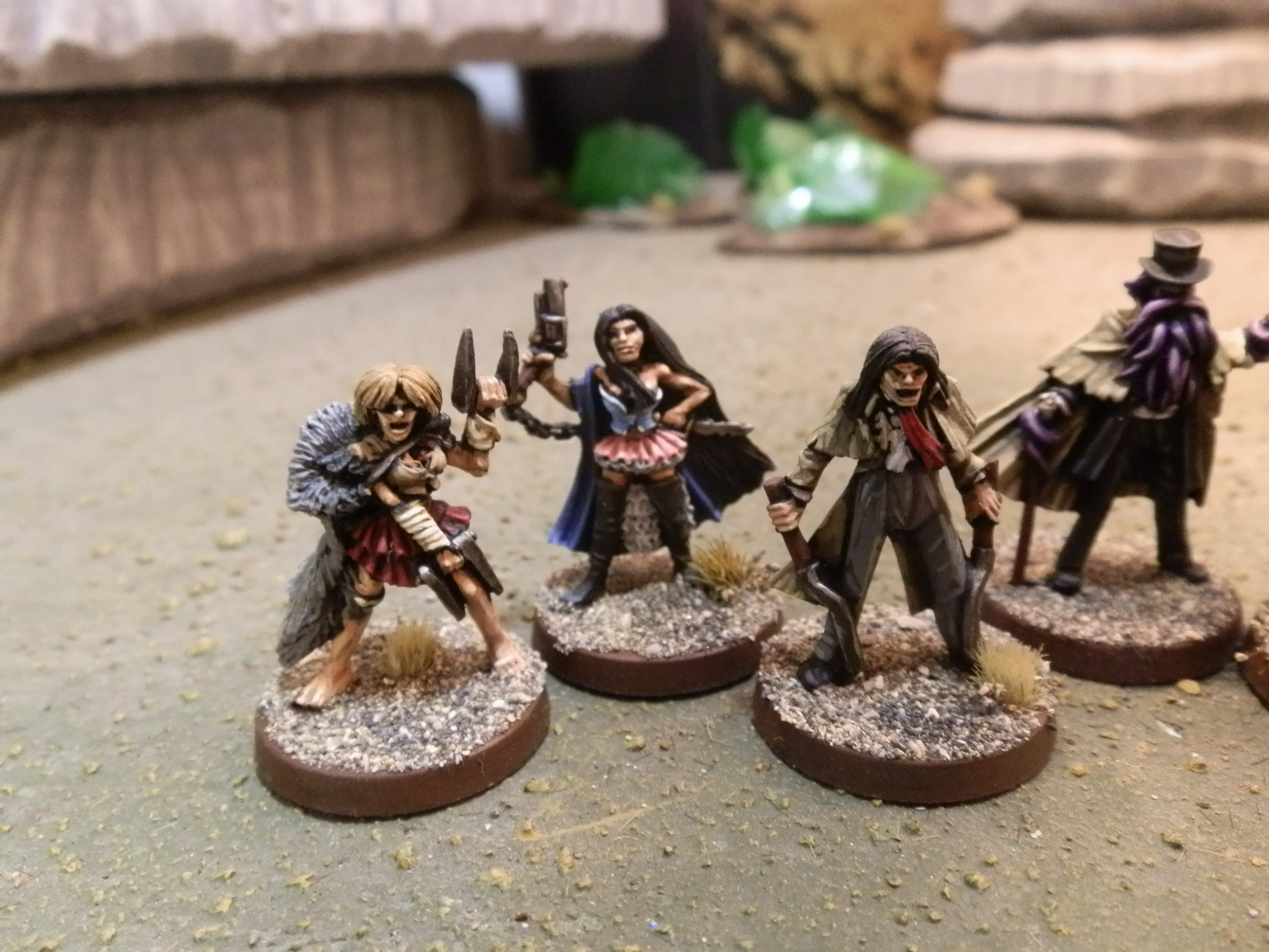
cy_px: 476
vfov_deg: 49.7
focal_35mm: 28
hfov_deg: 63.4
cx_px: 634
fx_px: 1026
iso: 400
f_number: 3.1
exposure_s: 1/30
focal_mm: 5
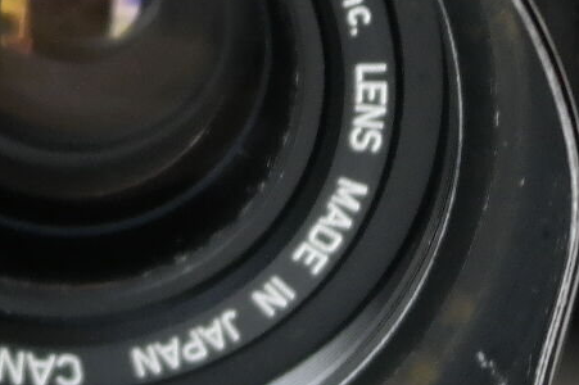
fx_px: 6155
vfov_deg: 3.6
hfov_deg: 5.4
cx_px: 80
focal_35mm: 383
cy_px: -182
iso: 800
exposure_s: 1/60
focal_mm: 38
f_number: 5
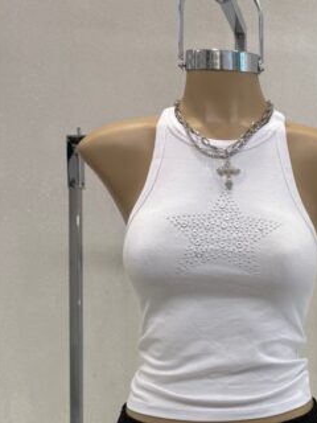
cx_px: 359
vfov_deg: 34.2
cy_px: 315
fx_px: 672
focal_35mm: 55
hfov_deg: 24.5
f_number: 1.78
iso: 64
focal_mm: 6.76
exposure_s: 1/100
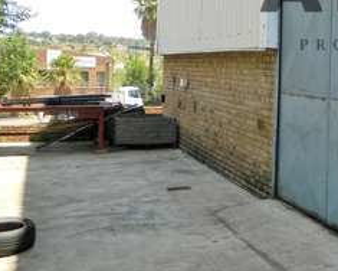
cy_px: 61
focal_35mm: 52
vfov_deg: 28.6
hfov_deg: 35.6
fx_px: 520
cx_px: 229
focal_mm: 4.5
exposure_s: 1/400
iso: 80
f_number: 3.1
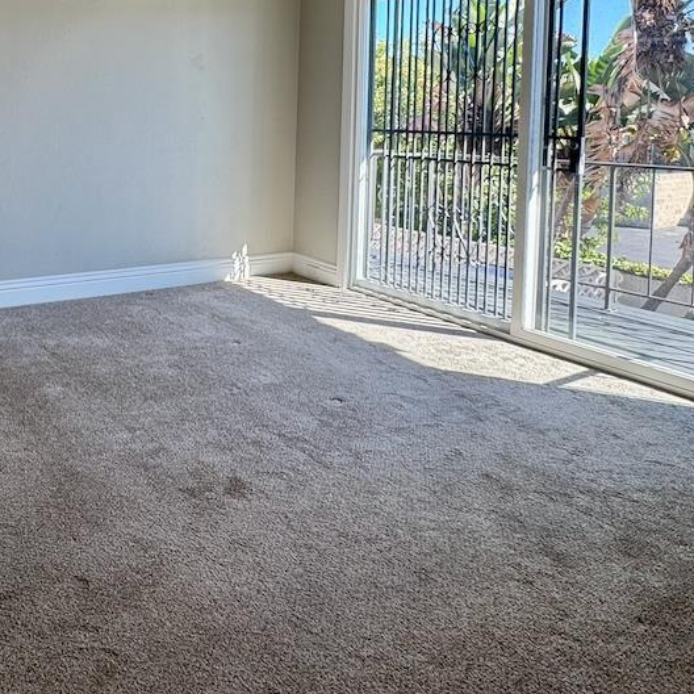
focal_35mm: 30
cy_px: 145
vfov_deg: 50.9
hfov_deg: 51.5
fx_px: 680
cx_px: 167
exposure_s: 1/120
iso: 50
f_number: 2.2
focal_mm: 2.22
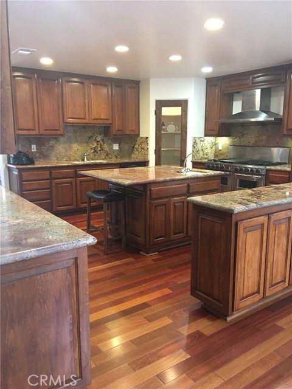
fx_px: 326
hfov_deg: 48.2
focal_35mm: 29
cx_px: 146
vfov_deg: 61.7
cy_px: 194
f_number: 2.2
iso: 80
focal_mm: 4.15
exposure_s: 1/10
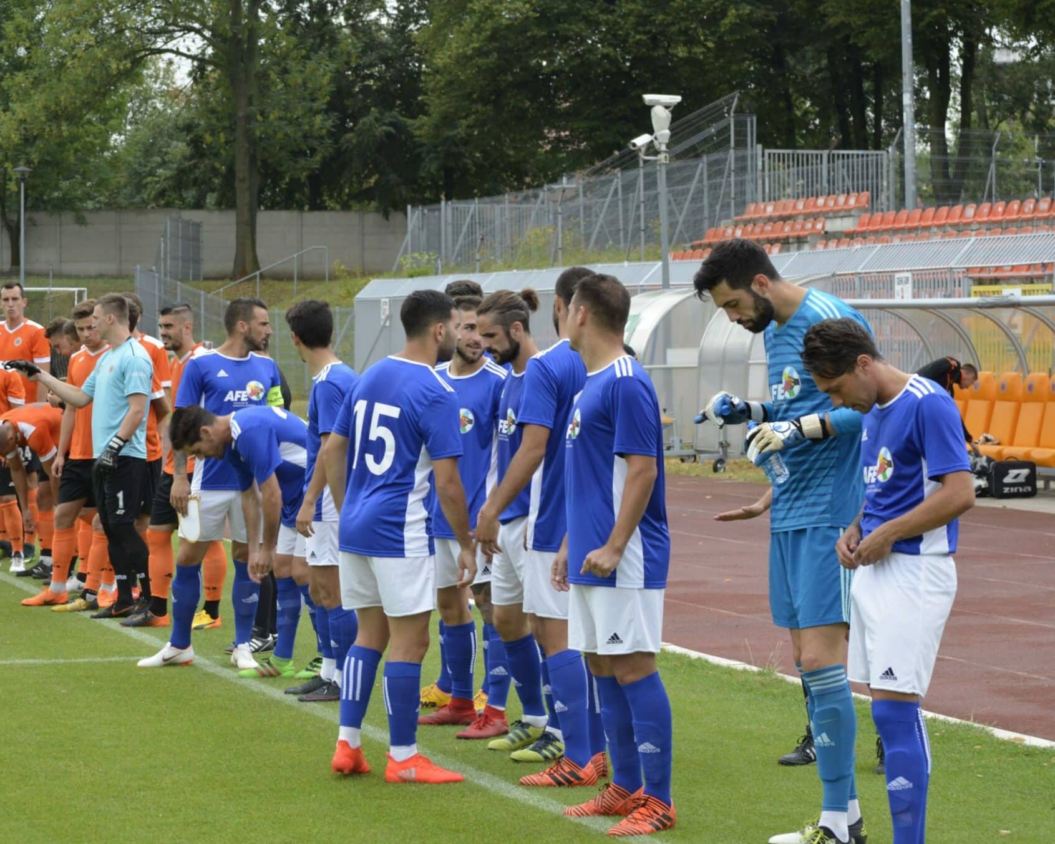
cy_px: 422
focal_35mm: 94
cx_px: 543
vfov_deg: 16.4
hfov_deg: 20.5
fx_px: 2922
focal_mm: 55
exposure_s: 1/125
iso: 200
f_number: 5.6
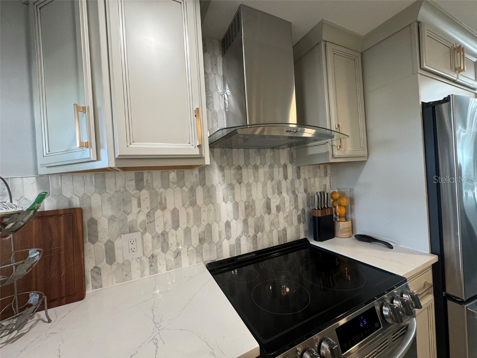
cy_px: 179
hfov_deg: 102.1
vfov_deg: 85.7
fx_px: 193
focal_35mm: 14
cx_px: 238
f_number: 2.2
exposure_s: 1/120
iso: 250
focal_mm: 2.22
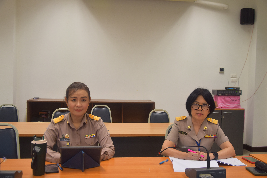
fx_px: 312
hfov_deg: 46.4
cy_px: 89
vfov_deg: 31.9
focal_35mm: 42
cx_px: 134
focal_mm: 28
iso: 400
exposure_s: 1/60
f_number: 4
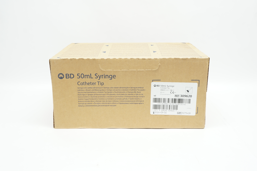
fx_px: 300
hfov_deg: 46.4
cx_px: 128
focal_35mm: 42
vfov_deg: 31.8
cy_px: 86
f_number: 8
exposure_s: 1/15
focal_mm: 28
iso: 400
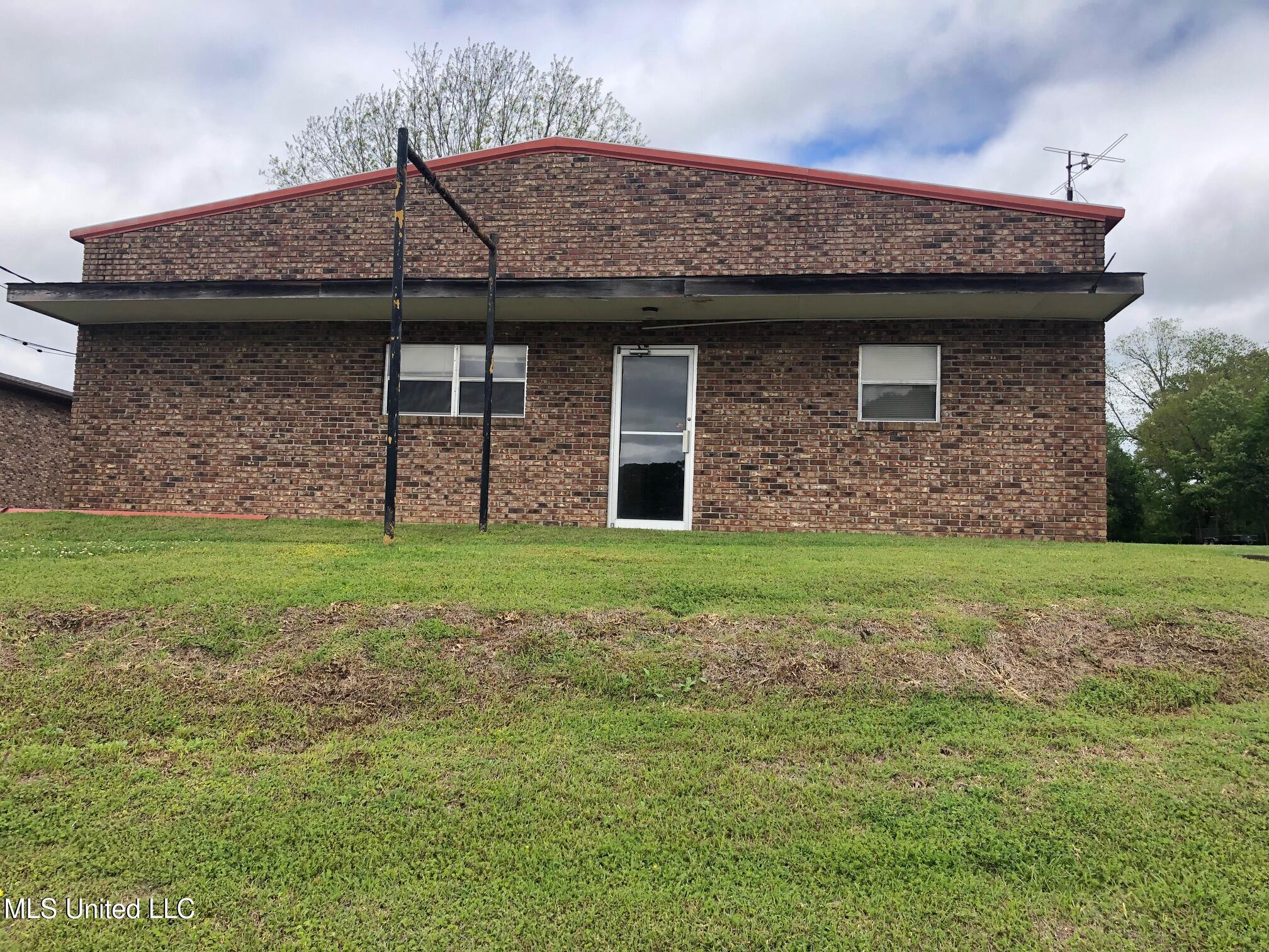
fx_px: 1026
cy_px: 476
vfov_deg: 49.7
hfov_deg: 63.4
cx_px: 634
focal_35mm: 28
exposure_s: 1/1171
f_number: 1.8
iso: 20
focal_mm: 3.99
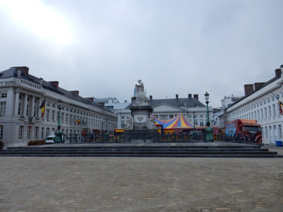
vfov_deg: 54.9
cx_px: 142
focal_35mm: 25
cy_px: 106
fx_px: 204
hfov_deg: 69.4
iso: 125
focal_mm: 4.5
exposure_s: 1/640
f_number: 3.7
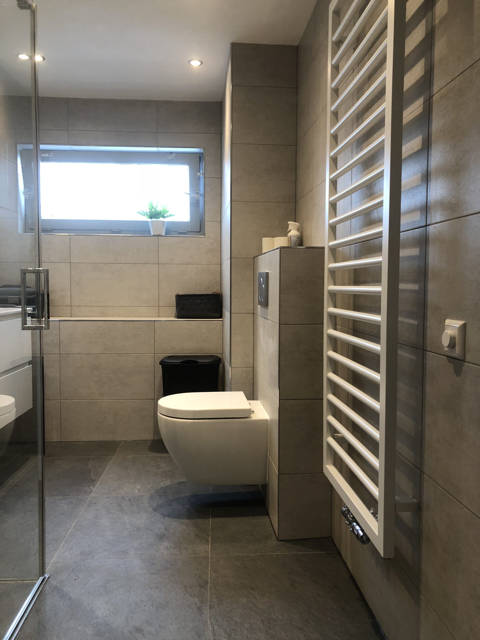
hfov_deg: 49.7
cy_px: 320
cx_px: 240
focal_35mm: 28
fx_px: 518
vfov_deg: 63.4
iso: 50
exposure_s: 1/17
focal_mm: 4
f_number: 1.8
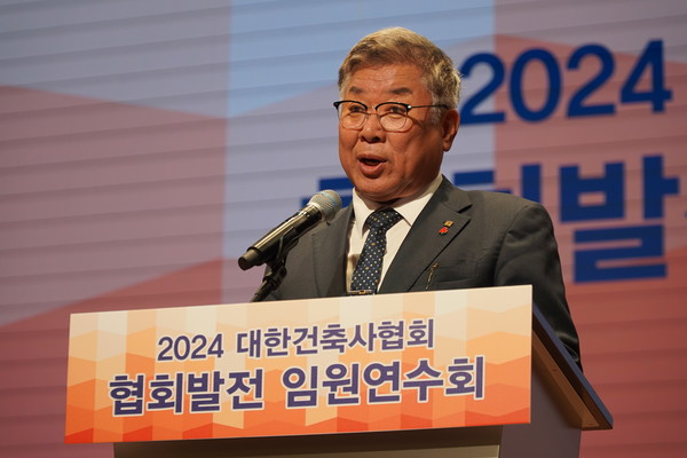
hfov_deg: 14.8
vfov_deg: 9.9
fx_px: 2652
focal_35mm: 139
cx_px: 344
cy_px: 229
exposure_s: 1/160
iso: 200
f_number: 4
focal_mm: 93
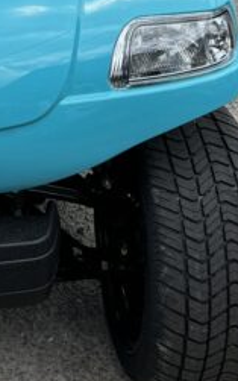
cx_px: -70
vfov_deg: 22.7
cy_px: -117
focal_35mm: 81
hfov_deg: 15.4
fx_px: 840
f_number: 1.78
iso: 80
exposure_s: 1/2415
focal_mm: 6.76
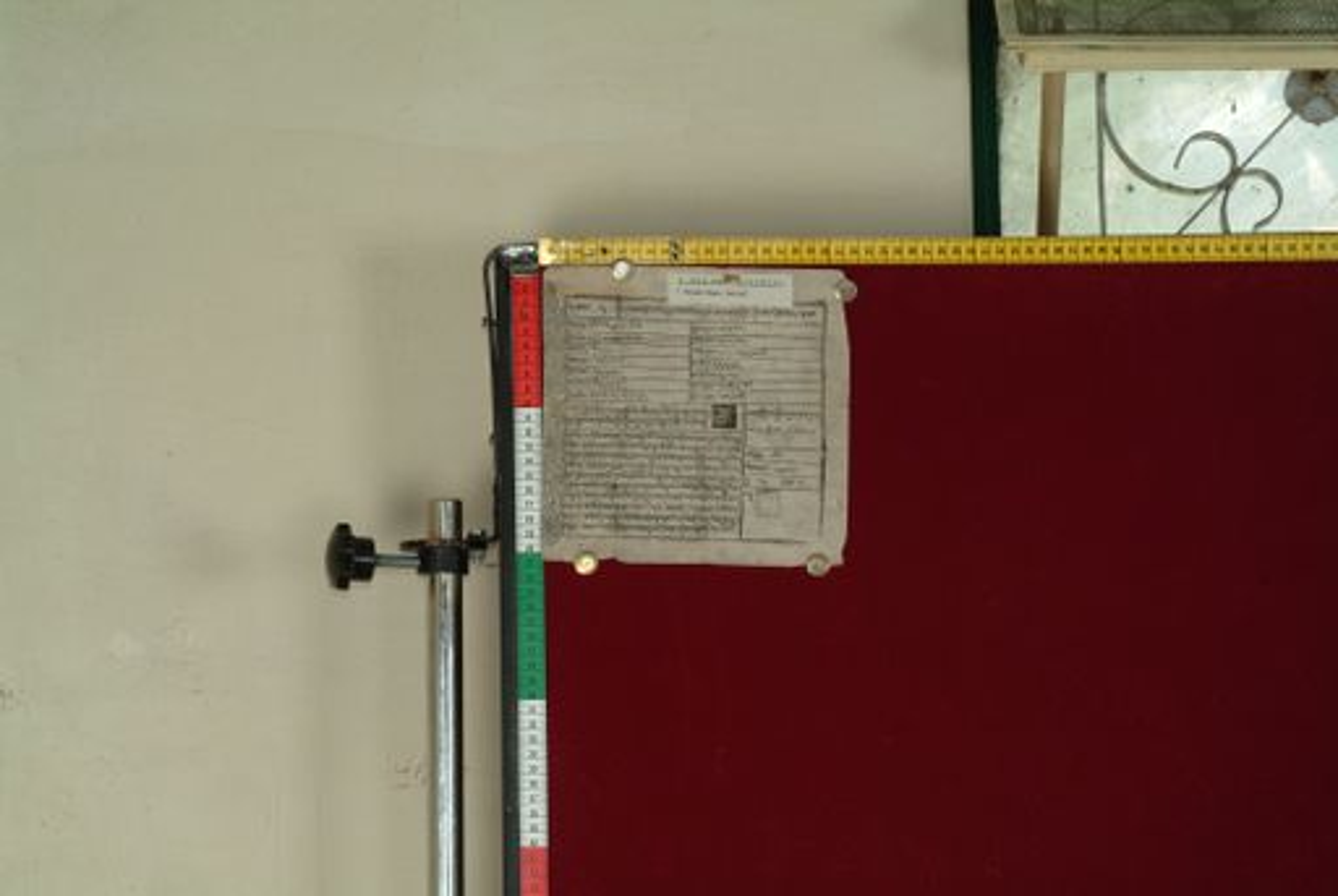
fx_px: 3294
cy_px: 448
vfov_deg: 15.5
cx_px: 669
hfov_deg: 23.0
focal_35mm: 88
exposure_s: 1/20
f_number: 13
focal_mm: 59
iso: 160
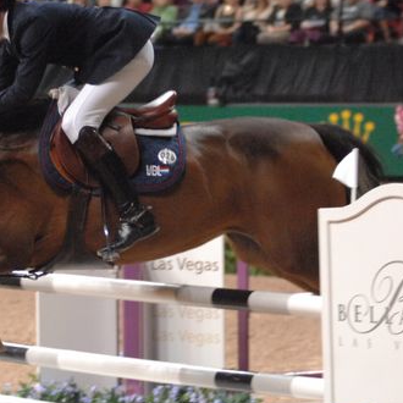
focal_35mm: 210
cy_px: 169
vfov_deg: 8.3
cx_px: 115
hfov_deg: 8.3
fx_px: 2764
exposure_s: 1/320
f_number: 2.8
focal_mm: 85
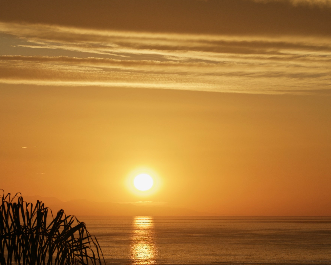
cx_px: 131
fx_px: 1976
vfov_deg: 7.7
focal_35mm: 202
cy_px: 130
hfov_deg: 9.6
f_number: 11
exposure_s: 1/500
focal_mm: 105
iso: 200
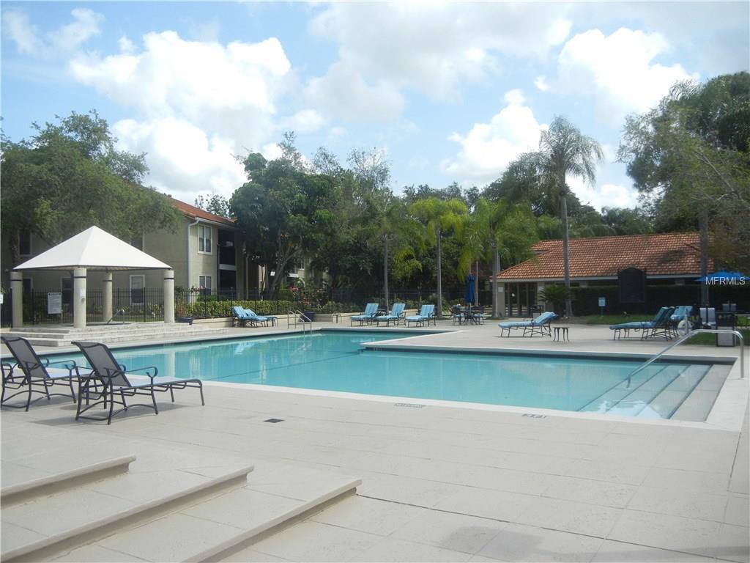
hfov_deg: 60.0
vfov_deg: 46.8
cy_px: 282
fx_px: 650
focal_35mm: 30
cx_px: 375
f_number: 7
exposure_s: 1/465
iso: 230
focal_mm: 5.4
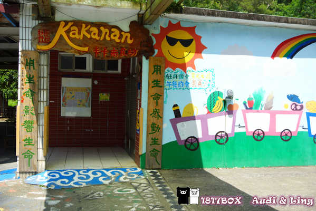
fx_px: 342
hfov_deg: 49.5
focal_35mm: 39
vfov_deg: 34.2
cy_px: 106
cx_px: 158
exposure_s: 1/1500
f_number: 2.8
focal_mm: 26
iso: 100
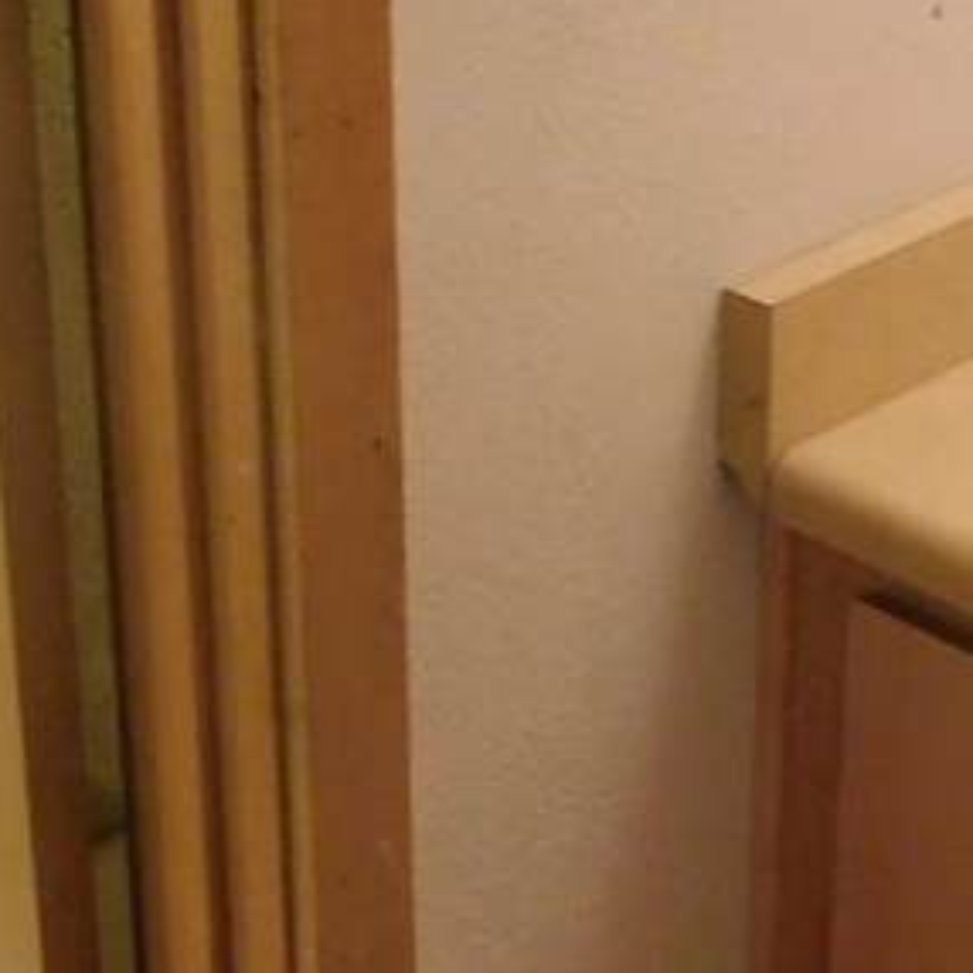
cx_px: 374
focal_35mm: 91
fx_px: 2894
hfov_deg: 19.1
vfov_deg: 18.8
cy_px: 133
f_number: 3
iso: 400
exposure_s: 1/8
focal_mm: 4
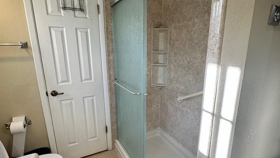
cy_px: 87
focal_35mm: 21
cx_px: 144
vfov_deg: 53.5
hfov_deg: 83.8
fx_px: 156
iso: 64
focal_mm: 2.22
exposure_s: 1/120
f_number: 2.2
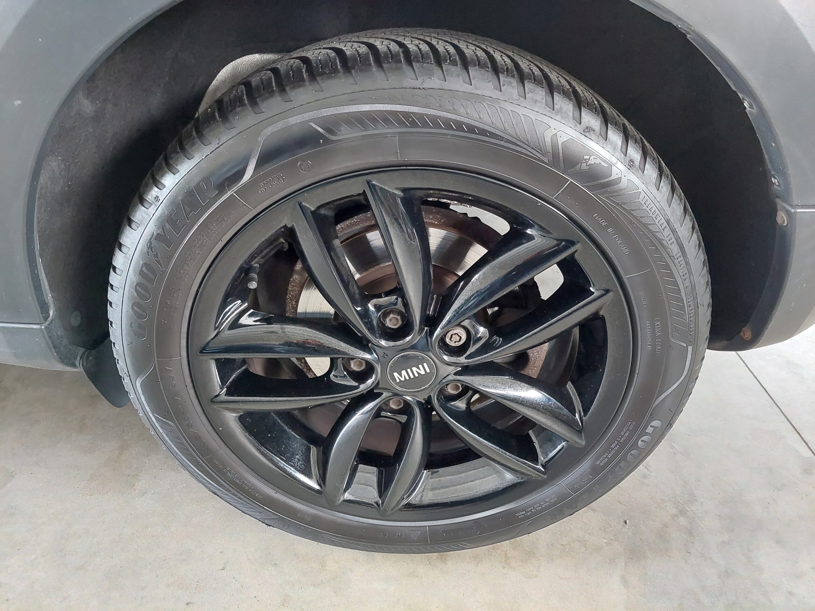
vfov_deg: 54.9
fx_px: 589
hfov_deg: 69.4
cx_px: 408
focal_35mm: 25
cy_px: 306
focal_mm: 5.23
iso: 640
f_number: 1.8
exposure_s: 1/24
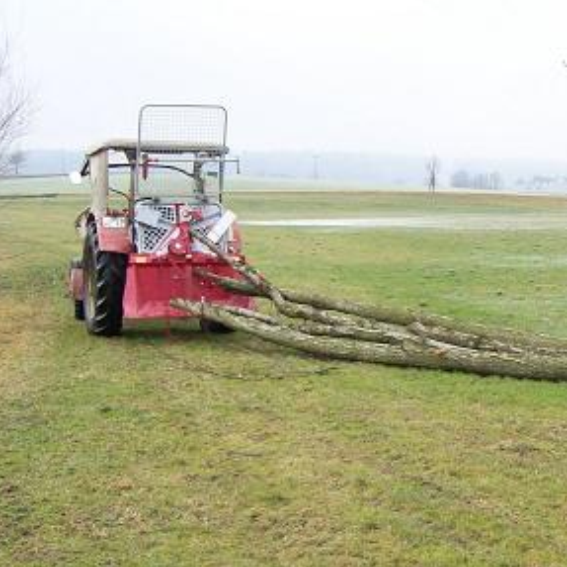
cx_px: 549
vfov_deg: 24.3
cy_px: 316
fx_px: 1316
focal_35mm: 71
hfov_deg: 23.4
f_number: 2.7
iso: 80
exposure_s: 1/173
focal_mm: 6
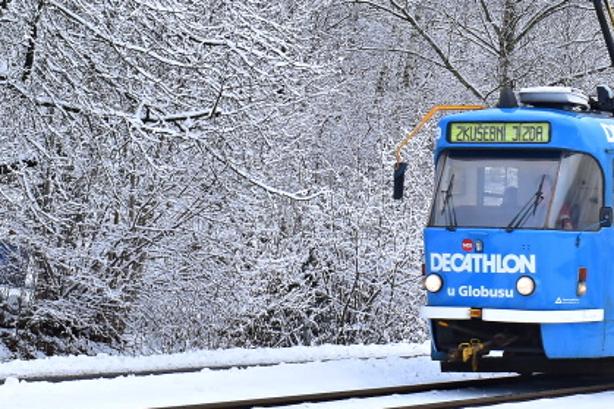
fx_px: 1500
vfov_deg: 15.4
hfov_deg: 22.0
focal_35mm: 88
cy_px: 97
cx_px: 652
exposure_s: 1/250
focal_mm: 24
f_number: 7.1
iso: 320
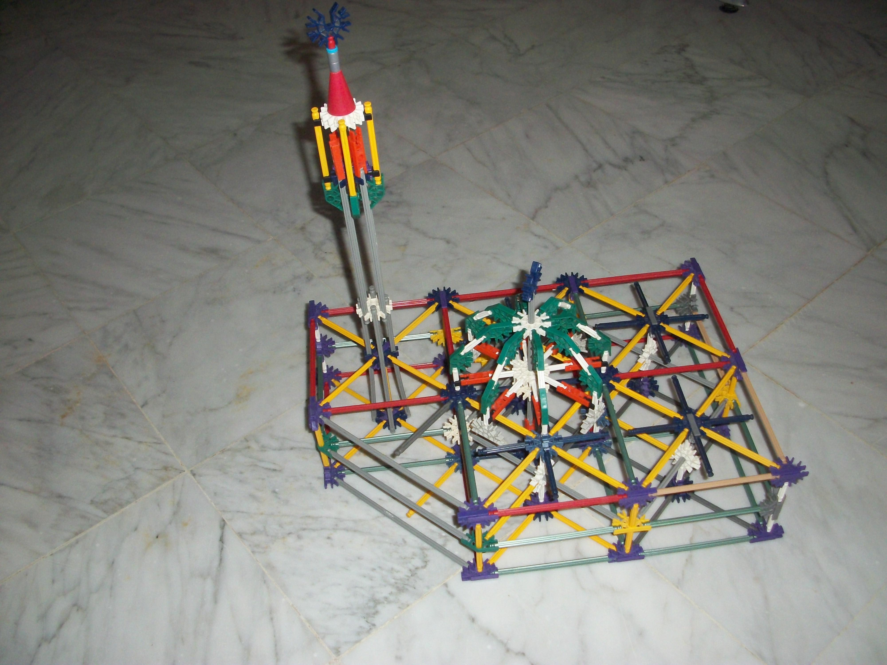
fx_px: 897
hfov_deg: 52.6
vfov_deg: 40.7
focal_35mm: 35
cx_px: 444
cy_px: 332
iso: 250
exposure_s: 1/500
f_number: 3.1
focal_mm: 6.3
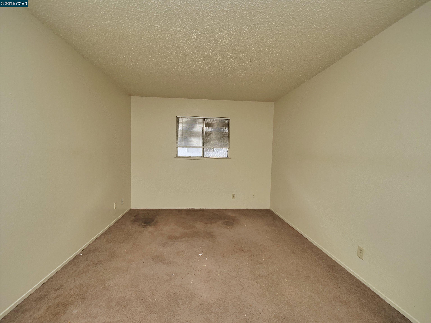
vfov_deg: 85.7
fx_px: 174
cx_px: 216
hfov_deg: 102.1
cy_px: 162
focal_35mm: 14
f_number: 2.8
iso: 800
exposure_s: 1/160
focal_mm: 7
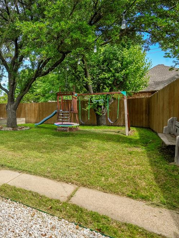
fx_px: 165
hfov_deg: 48.1
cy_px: 118
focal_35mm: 24
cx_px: 4
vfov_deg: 71.6
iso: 800
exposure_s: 1/800
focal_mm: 16
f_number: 8
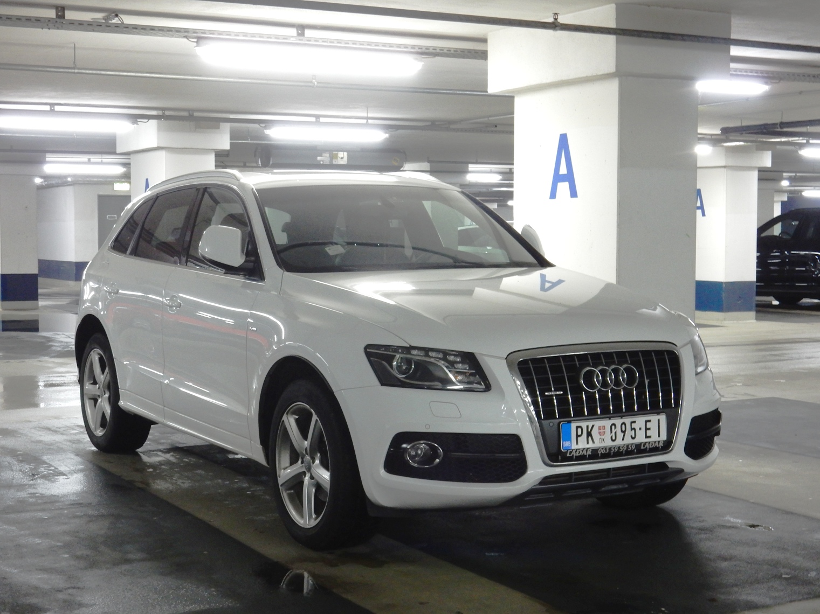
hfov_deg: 32.2
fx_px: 1421
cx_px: 410
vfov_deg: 24.4
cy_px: 307
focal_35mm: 60
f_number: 4.5
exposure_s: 1/8
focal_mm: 10.7
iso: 400
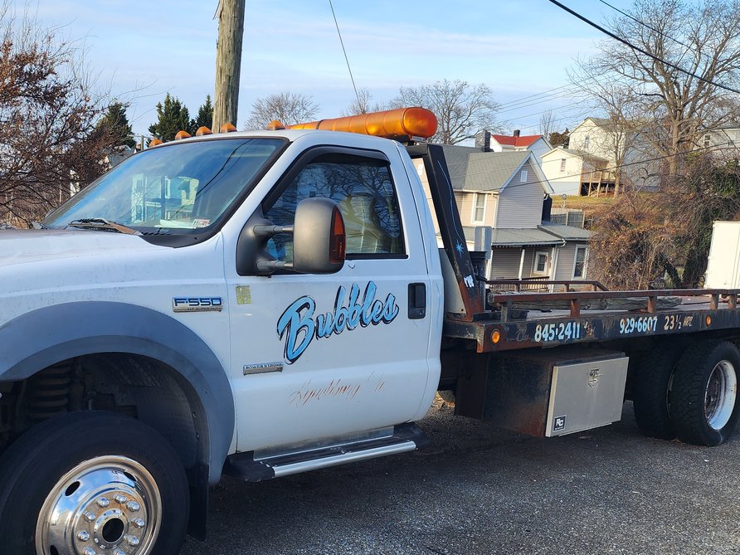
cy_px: 379
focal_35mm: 39
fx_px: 834
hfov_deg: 47.3
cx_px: 269
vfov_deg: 36.4
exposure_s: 1/285
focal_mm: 6.4
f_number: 1.8
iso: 12
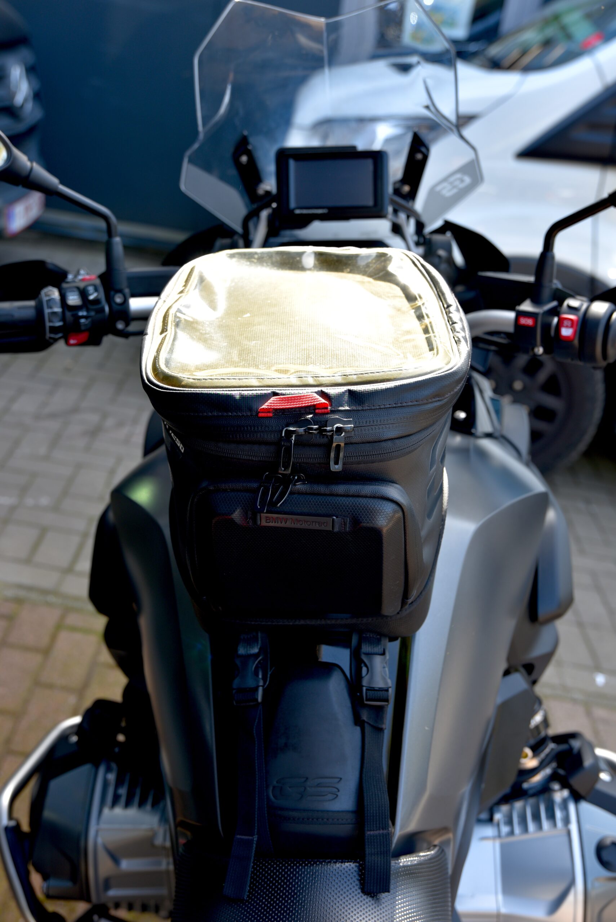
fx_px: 1077
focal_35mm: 42
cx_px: 308
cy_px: 461
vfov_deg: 46.4
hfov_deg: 31.9
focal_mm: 42
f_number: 5
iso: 100
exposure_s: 1/100
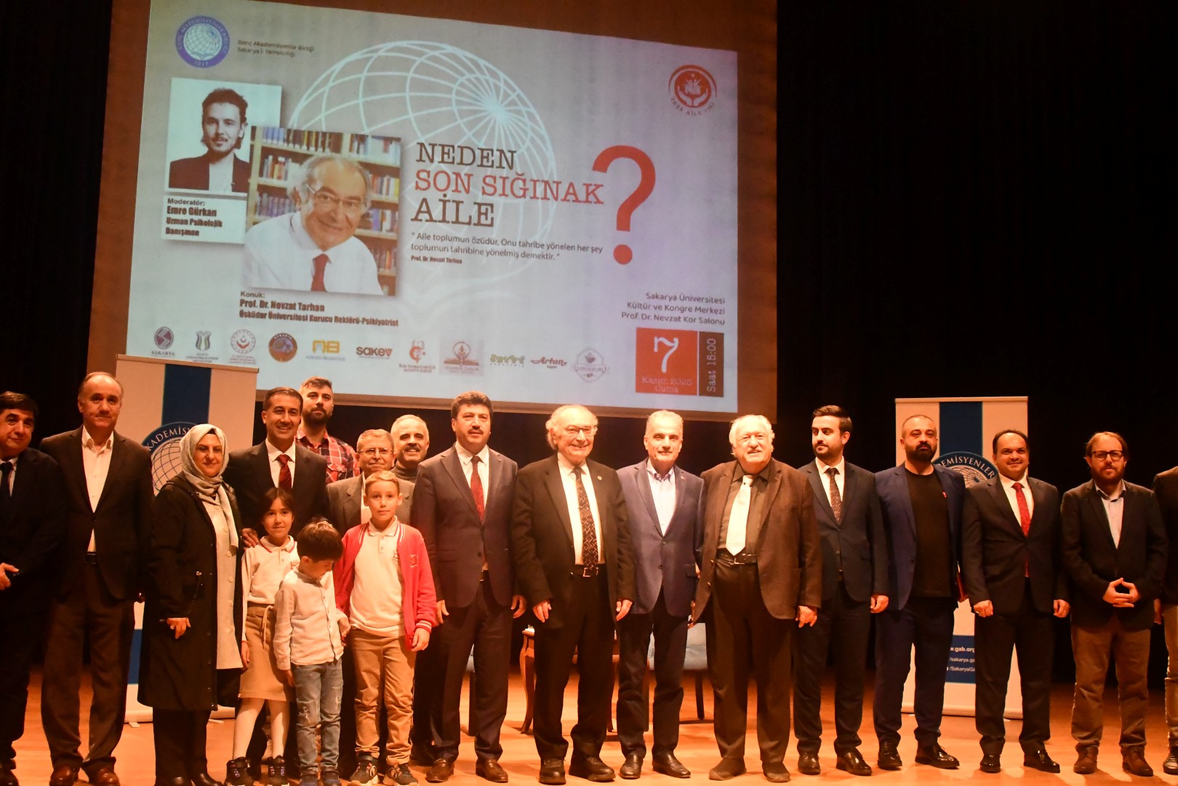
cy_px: 393
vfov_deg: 31.9
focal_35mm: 42
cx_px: 589
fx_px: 1374
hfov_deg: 46.4
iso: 10000
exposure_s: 1/400
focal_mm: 28
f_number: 4.5
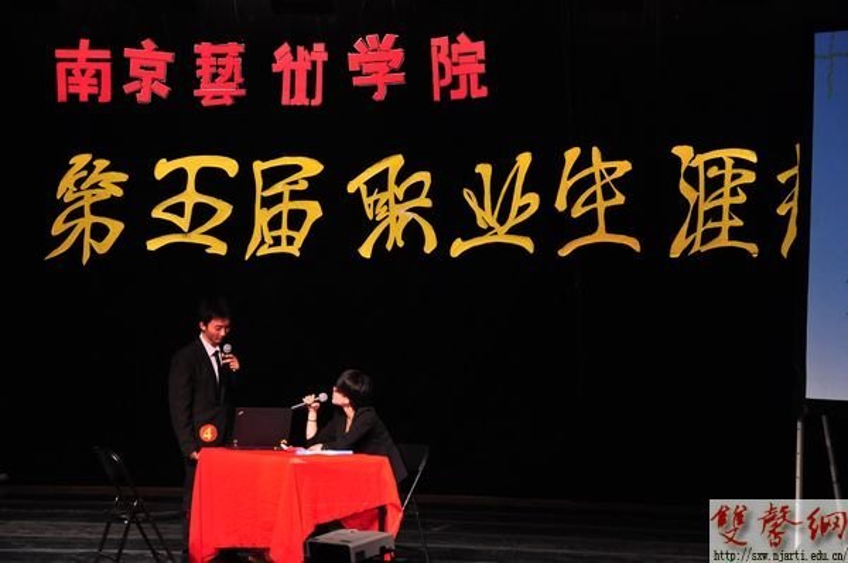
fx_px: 2822
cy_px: 282
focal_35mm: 120
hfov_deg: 17.1
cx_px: 424
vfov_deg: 11.4
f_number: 5.6
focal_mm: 80
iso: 1000
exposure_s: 1/125
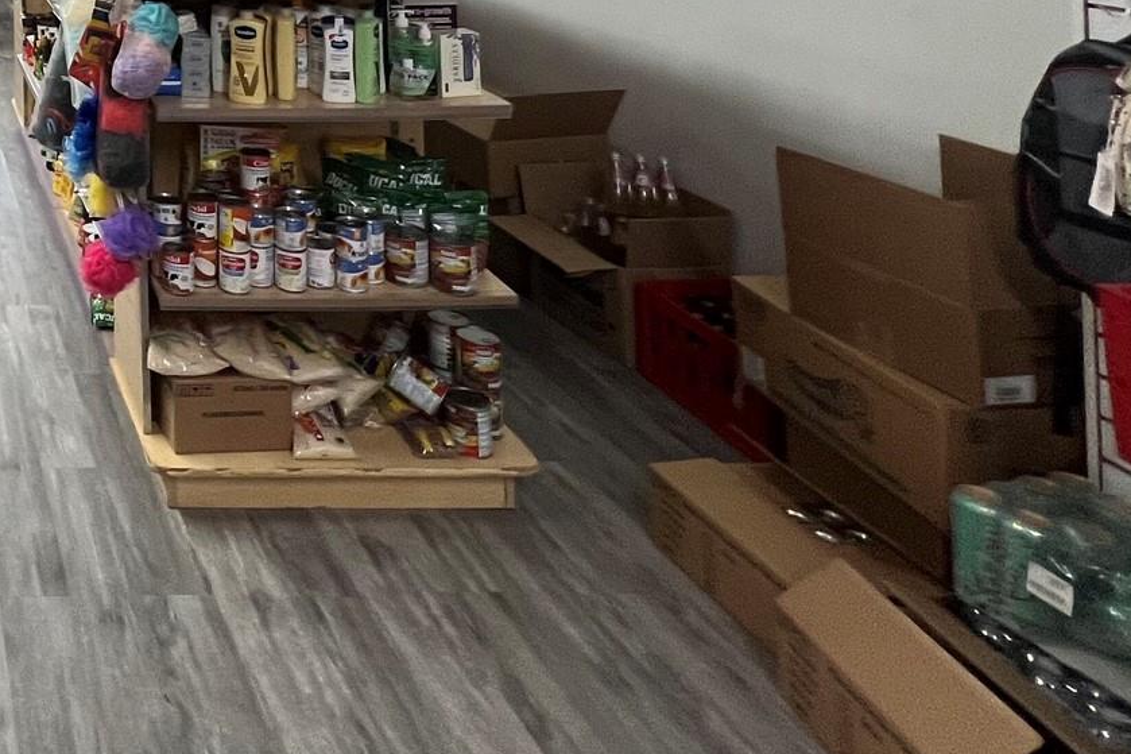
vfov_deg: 31.5
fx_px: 1036
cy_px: -206
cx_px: -109
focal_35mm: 33
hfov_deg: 44.1
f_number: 1.8
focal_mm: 1.57
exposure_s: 1/120
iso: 200
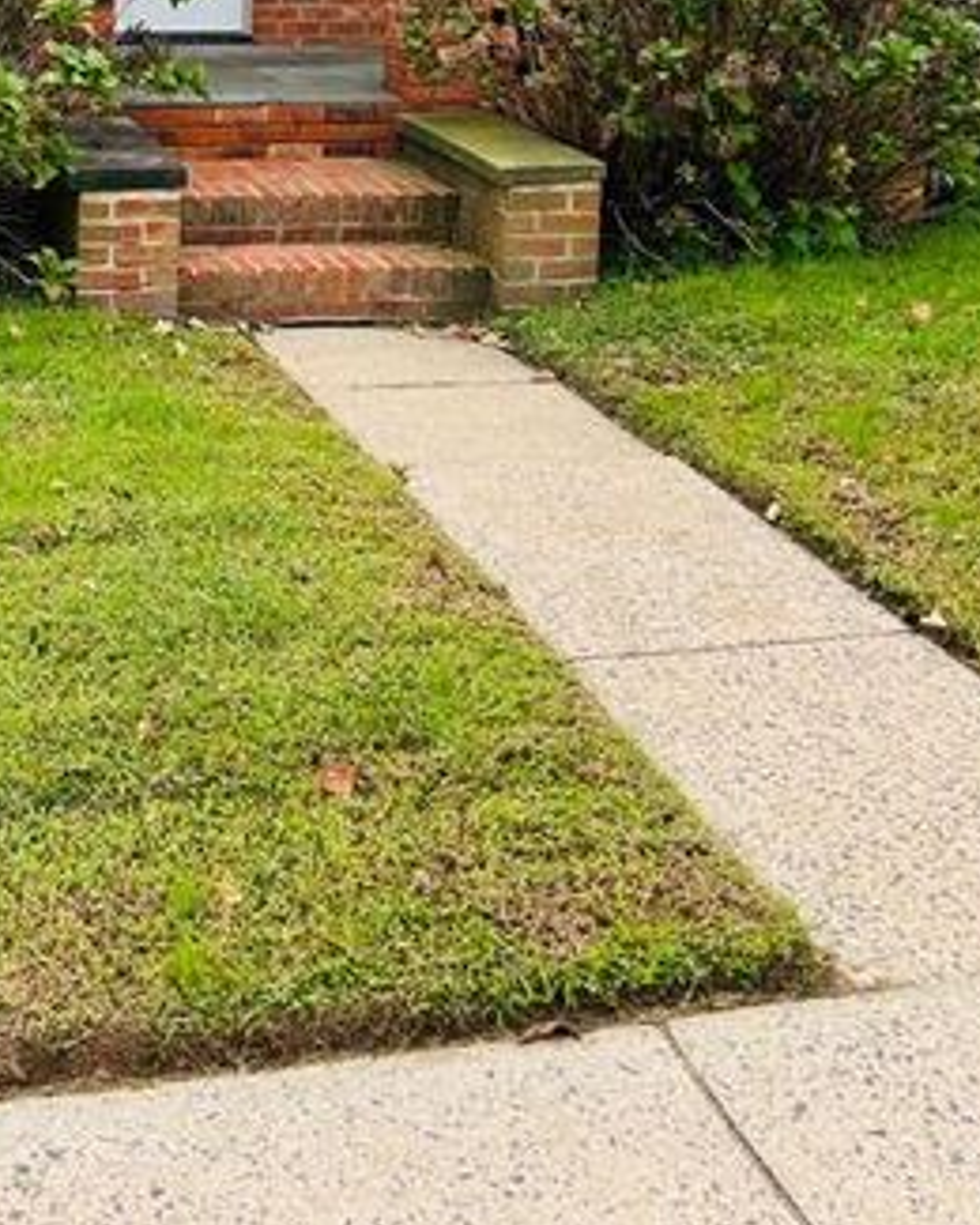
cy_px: 32
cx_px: 230
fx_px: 1885
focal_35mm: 52
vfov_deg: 33.3
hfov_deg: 28.6
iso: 50
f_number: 1.5
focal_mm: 5.7
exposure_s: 1/814
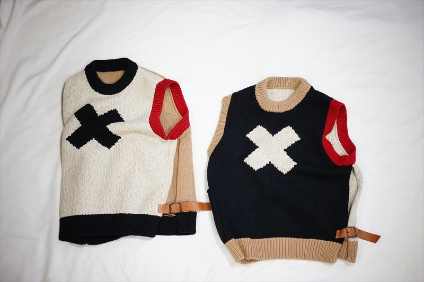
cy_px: 141
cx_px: 212
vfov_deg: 24.6
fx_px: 648
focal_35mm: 55
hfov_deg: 36.3
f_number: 1.8
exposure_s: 1/60
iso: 200
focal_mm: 55
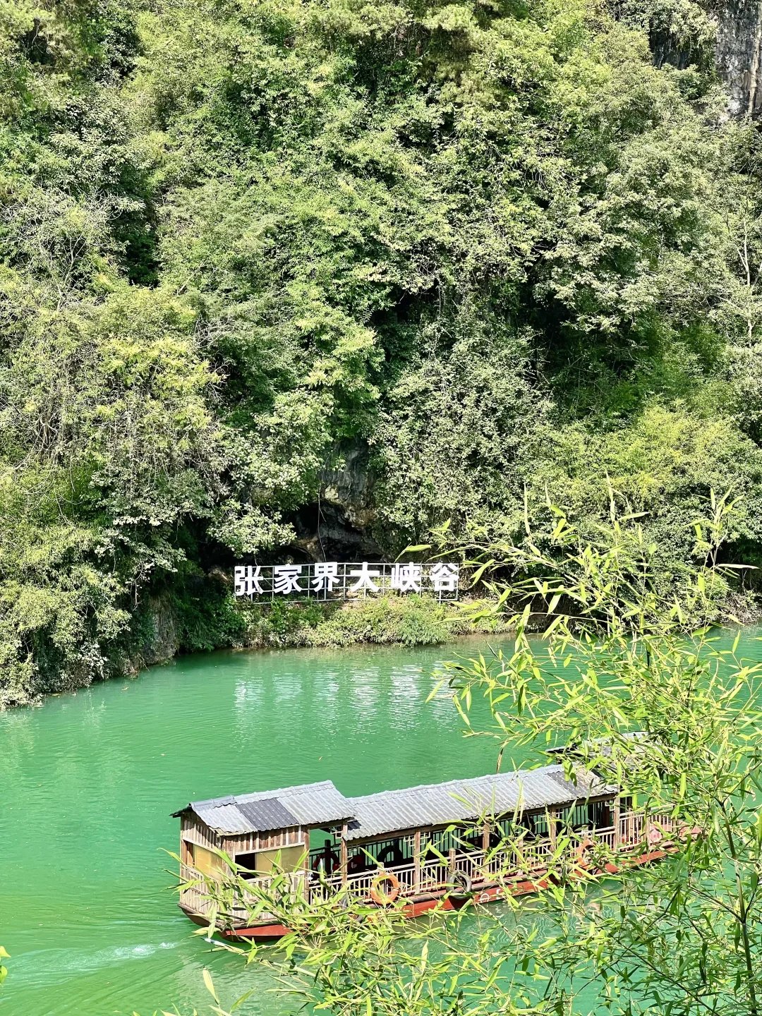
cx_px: 381
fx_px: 2260
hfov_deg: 19.1
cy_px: 508
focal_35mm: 77
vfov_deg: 25.3
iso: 32
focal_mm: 9
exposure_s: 1/250
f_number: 2.8
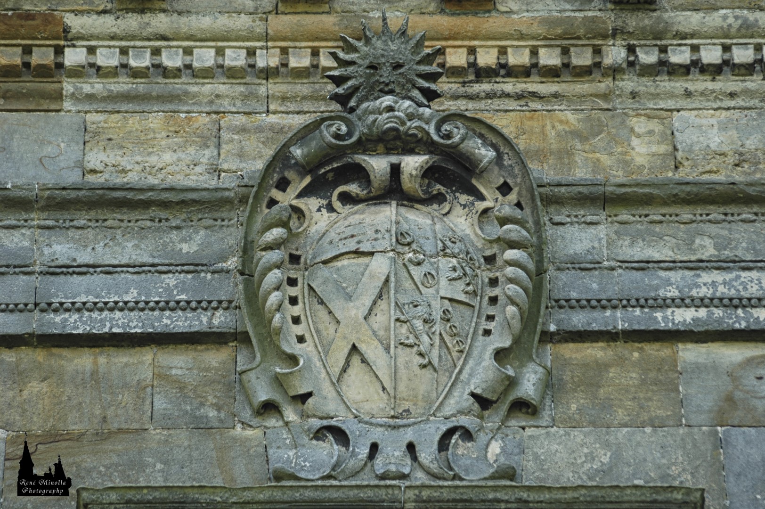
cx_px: 382
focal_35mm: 225
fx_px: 4777
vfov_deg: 6.1
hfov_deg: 9.2
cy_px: 254
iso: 200
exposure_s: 1/200
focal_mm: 150
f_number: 4.5
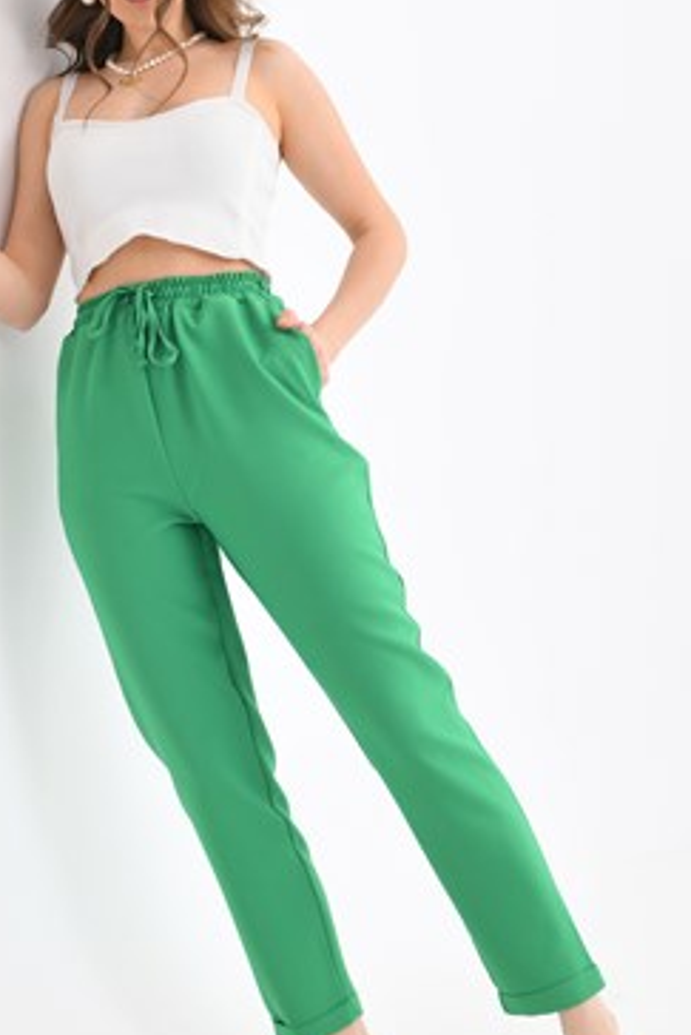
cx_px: 230
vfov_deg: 28.1
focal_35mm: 72
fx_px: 2071
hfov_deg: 18.9
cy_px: 523
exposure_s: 1/125
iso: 160
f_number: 6.3
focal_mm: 46
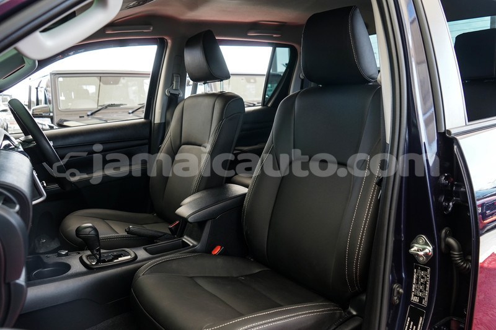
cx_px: 248
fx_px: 413
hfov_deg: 61.9
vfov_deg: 43.6
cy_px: 165
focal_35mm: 30
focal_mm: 30
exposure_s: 1/80
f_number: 5.6
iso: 400
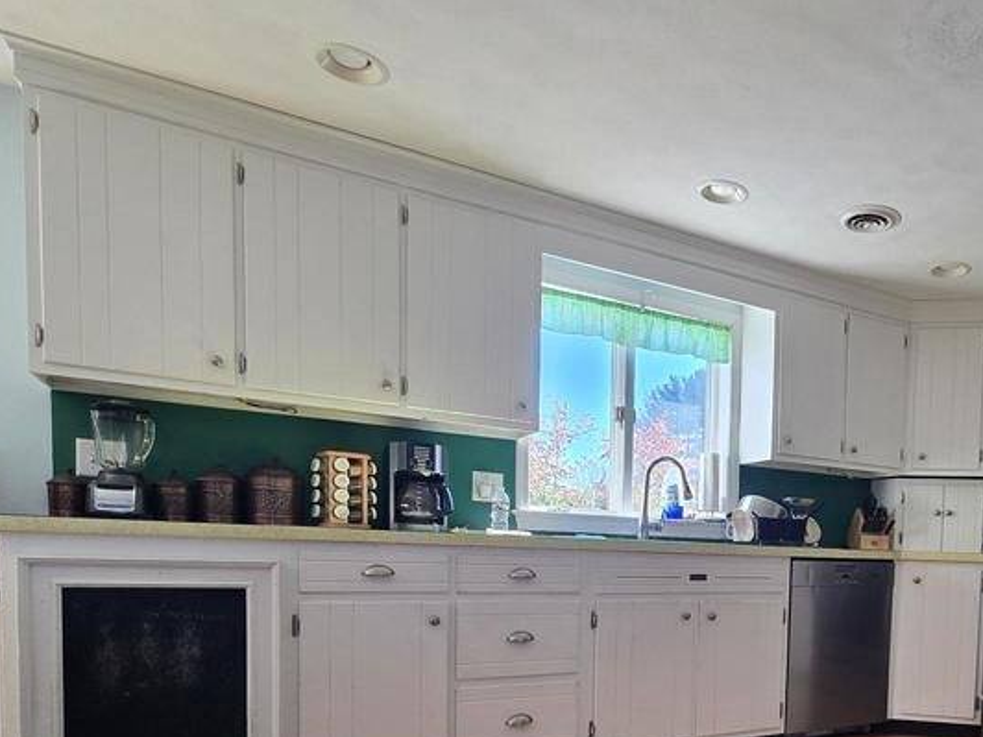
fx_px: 710
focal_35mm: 25
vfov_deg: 50.7
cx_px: 780
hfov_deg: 63.7
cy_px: 615
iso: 80
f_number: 2.2
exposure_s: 1/120
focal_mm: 2.2
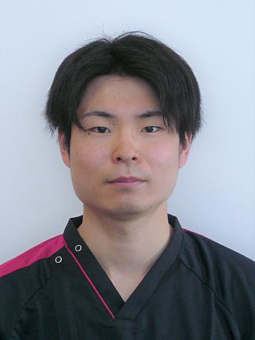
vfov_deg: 38.9
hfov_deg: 29.7
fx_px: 481
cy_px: 170
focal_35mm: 49
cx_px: 128
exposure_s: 1/30
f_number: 3.6
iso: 100
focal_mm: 8.1
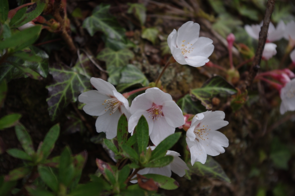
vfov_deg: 16.6
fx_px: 671
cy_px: 98
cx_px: 148
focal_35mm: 82
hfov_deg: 24.8
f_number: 7.1
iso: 200
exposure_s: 1/320
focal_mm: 55
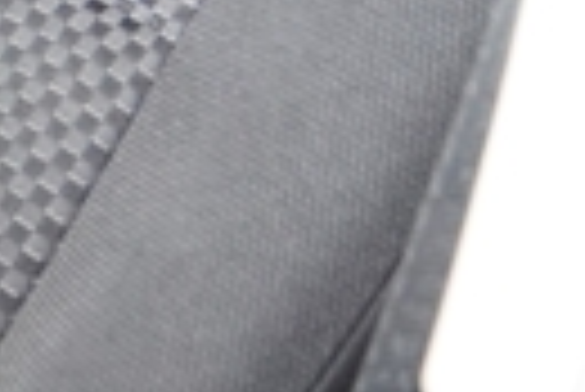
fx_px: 3269
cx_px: -1570
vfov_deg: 6.5
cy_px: -520
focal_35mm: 201
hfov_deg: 7.7
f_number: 2.8
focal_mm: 17
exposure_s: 1/160
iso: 2000
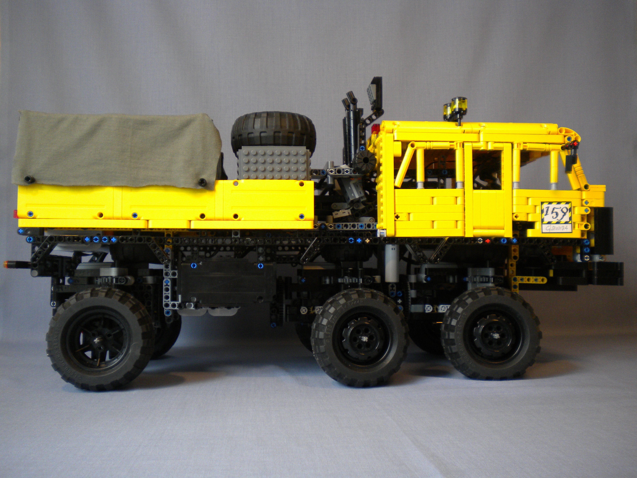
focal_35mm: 35
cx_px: 318
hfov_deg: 52.6
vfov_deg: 40.7
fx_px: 644
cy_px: 239
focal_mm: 6.3
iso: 192
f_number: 3.1
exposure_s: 1/63.3
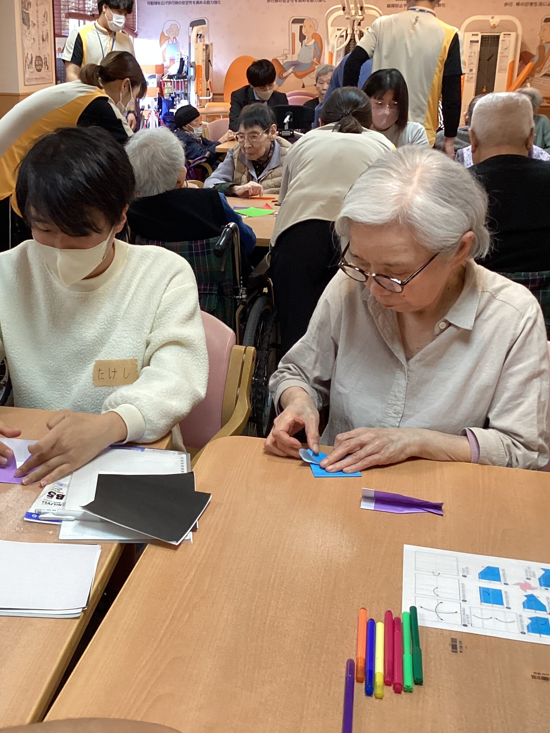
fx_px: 890
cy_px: 370
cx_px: 155
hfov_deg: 33.8
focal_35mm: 42
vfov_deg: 44.8
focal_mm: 3.3
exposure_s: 1/60
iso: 160
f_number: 2.4
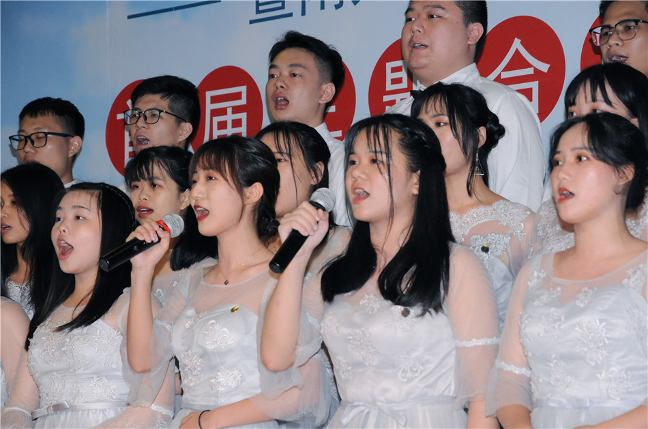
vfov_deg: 10.7
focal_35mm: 128
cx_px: 324
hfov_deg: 16.1
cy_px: 214
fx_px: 2291
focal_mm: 85
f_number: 7.1
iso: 800
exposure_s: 1/60
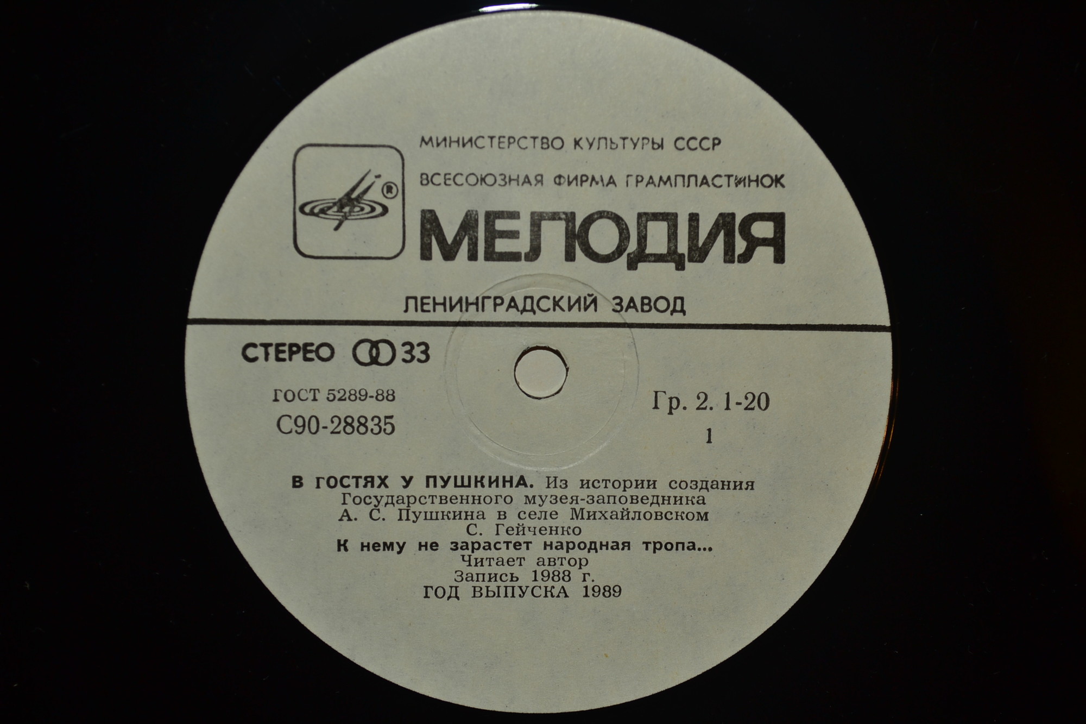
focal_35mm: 57
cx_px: 543
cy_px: 362
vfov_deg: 23.8
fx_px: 1719
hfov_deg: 35.1
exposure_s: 1/60
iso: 100
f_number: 5
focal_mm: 38
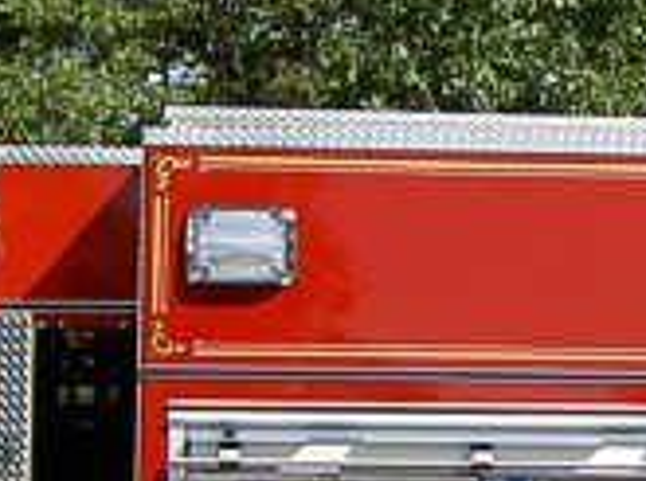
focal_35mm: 155
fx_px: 2886
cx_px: 748
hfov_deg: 12.5
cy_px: 397
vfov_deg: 9.5
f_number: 2.8
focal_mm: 5.6
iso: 50
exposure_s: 1/640
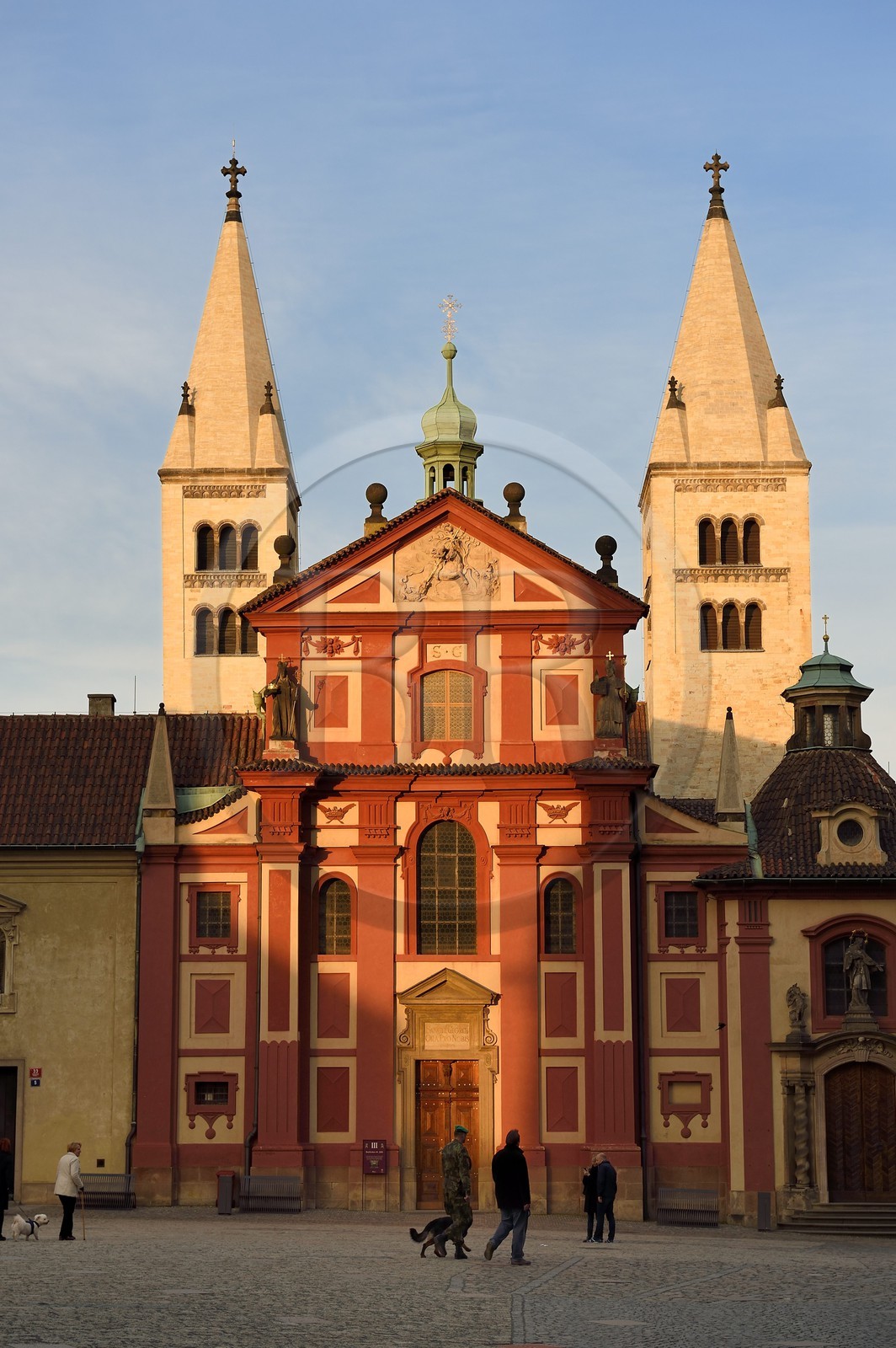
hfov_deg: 19.4
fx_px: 2618
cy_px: 674
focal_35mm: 70
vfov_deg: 28.9
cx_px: 448
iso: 200
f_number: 9
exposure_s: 1/160
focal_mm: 70
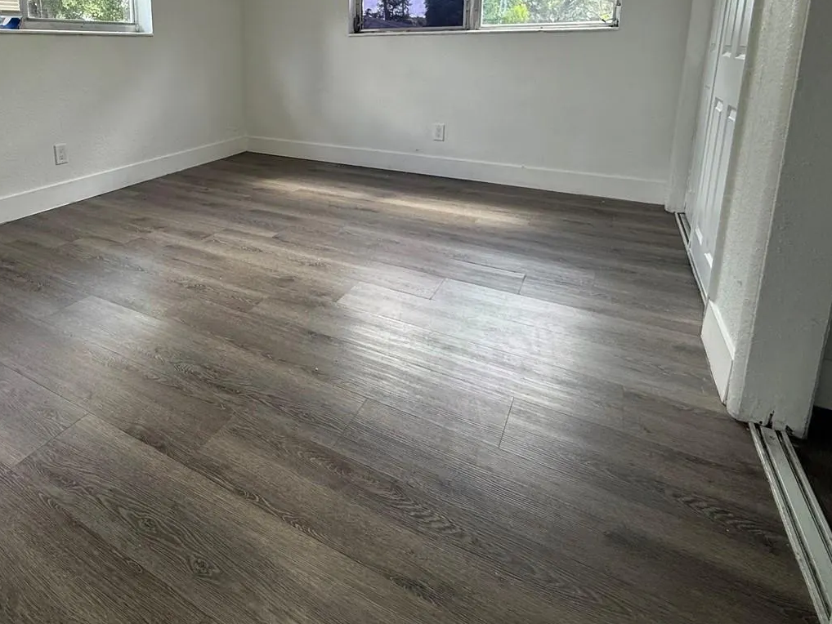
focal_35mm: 22
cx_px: 298
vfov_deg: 57.7
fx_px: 529
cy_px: 149
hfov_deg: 74.7
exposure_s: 1/120
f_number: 2.2
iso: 80
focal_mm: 2.22
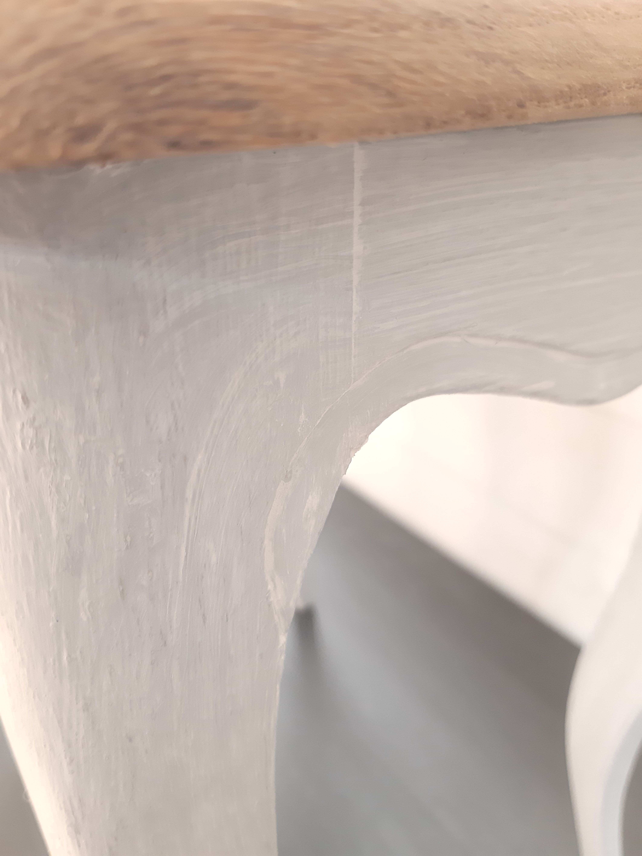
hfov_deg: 51.4
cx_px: 321
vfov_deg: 65.3
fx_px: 668
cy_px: 428
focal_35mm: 27
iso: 200
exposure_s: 1/17
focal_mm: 3.93
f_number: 1.7
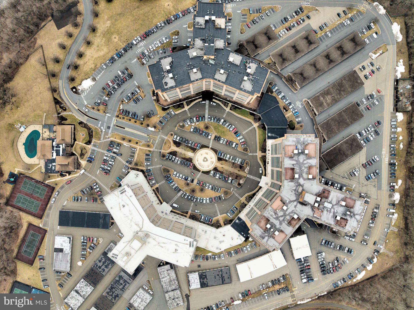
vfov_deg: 56.8
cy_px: 155
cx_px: 207
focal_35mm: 24
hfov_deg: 71.6
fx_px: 287
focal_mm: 8.7
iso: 170
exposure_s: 1/640
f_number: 1.8
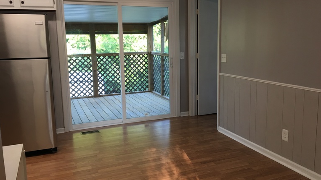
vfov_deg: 36.6
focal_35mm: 32
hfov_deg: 61.0
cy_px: 83
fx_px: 272
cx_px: 161
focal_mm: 4.15
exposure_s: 1/30
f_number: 2.2
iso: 64
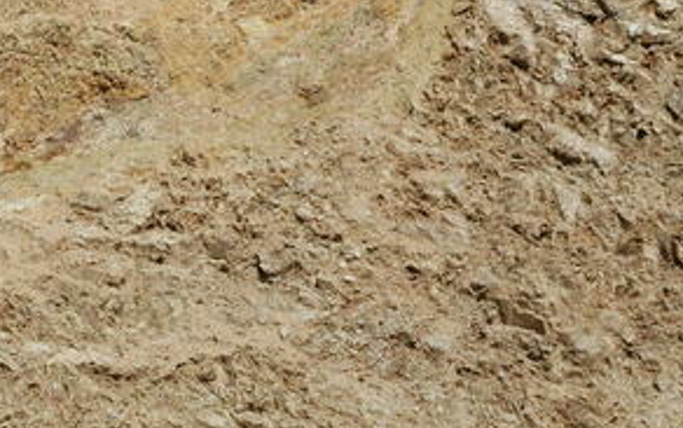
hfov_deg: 11.5
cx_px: -65
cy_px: 147
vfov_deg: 7.3
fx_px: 3353
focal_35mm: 180
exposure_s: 1/400
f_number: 10
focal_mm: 52
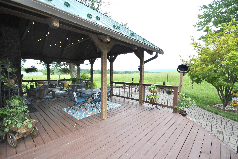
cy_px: 80
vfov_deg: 77.5
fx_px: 99
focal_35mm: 15
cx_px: 119
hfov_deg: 100.3
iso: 110
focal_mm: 10
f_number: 5.6
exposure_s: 1/125
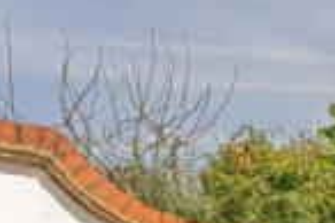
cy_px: 309
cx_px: 472
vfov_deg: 19.4
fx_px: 586
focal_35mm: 63
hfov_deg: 25.7
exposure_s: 1/320
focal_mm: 14
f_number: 11
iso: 250
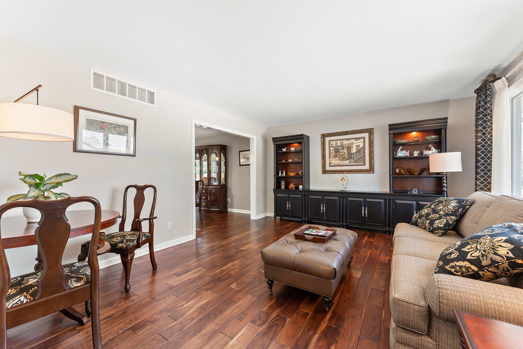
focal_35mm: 14
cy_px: 174
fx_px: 203
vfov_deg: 81.2
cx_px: 262
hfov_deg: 104.3
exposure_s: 1/2
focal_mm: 14
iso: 320
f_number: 9
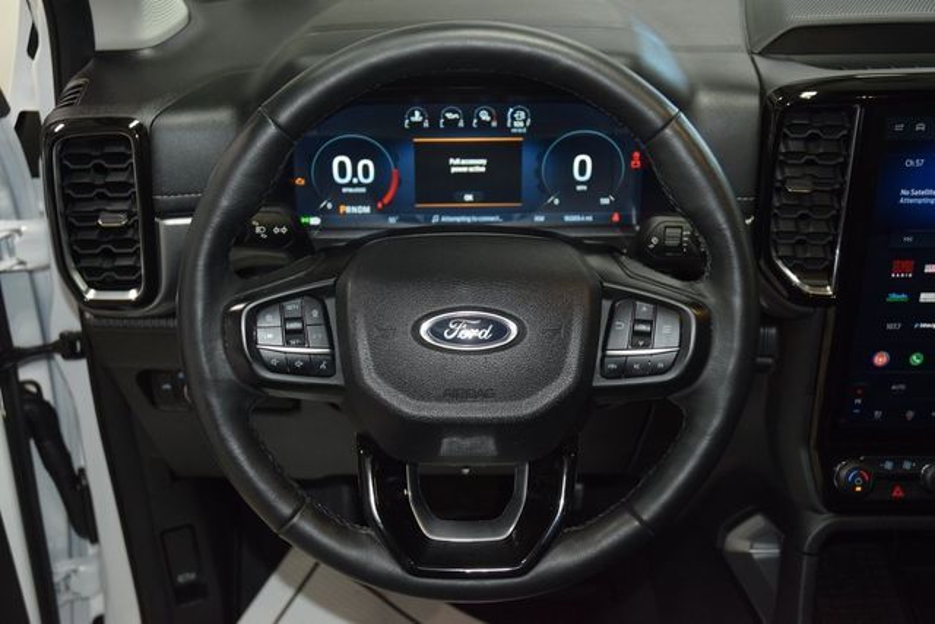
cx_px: 468
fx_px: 1130
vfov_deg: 30.9
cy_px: 312
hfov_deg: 45.0
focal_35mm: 44
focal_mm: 29
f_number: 3.8
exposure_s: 1/60
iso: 1250
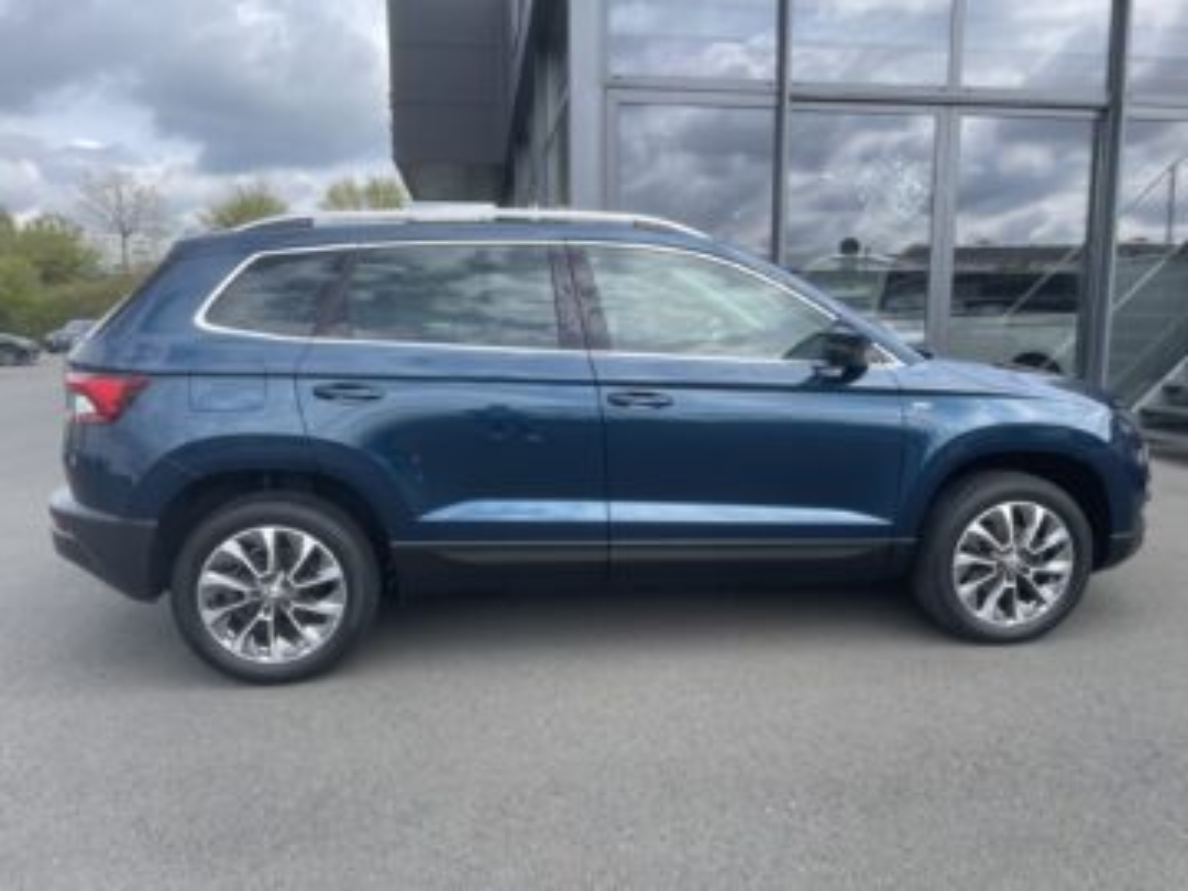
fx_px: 892
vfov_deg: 53.1
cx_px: 594
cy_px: 446
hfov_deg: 67.3
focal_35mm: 26
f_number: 1.6
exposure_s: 1/1233
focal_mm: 4.2
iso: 32
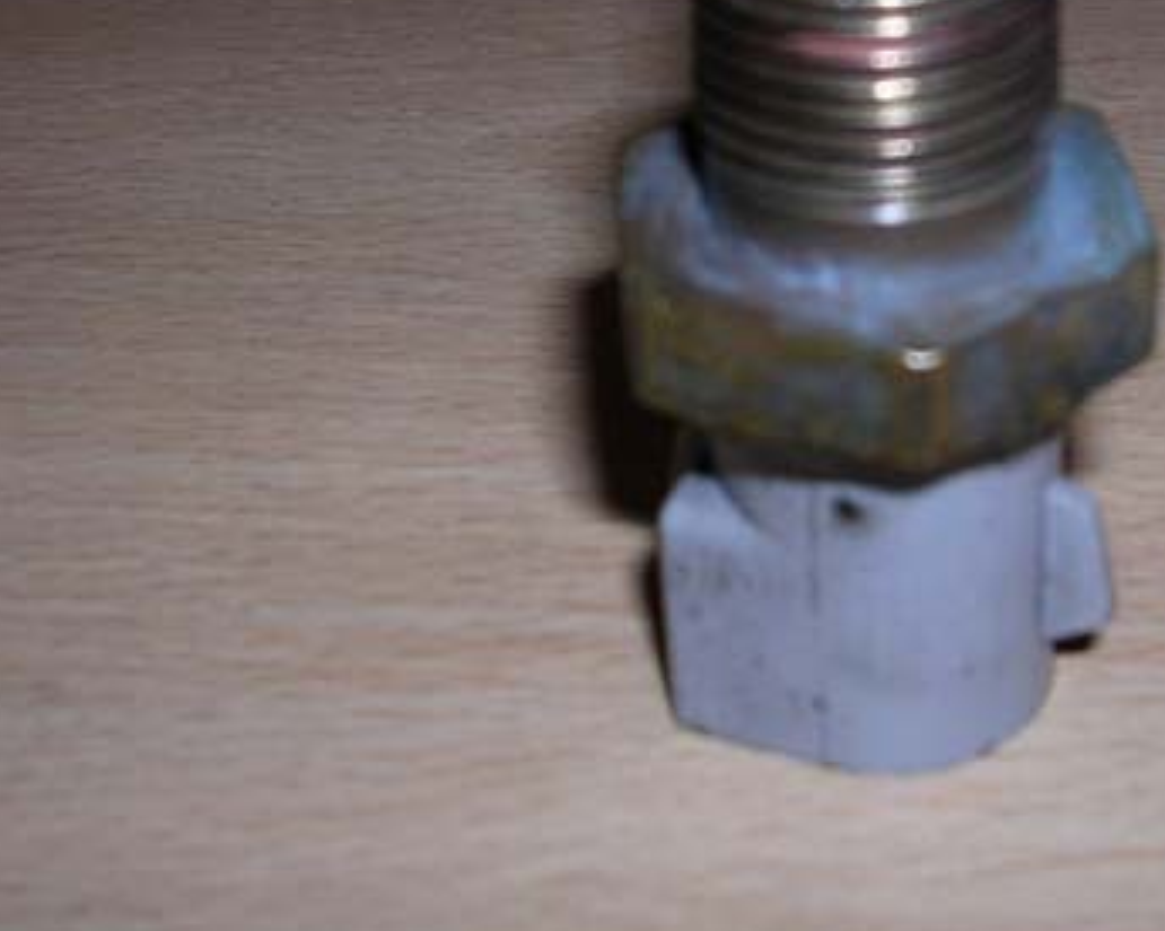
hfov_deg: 27.2
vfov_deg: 21.9
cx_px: 840
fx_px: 2378
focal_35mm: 69
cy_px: 220
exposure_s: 1/60.1
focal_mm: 5.8
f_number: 2.8
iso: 50
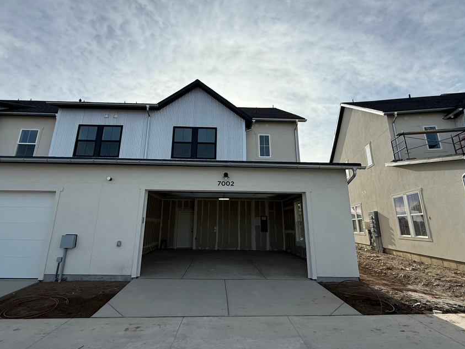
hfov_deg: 91.0
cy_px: 167
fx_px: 228
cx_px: 225
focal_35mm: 17
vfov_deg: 74.7
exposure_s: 1/2410
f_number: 2.2
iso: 64
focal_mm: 2.22
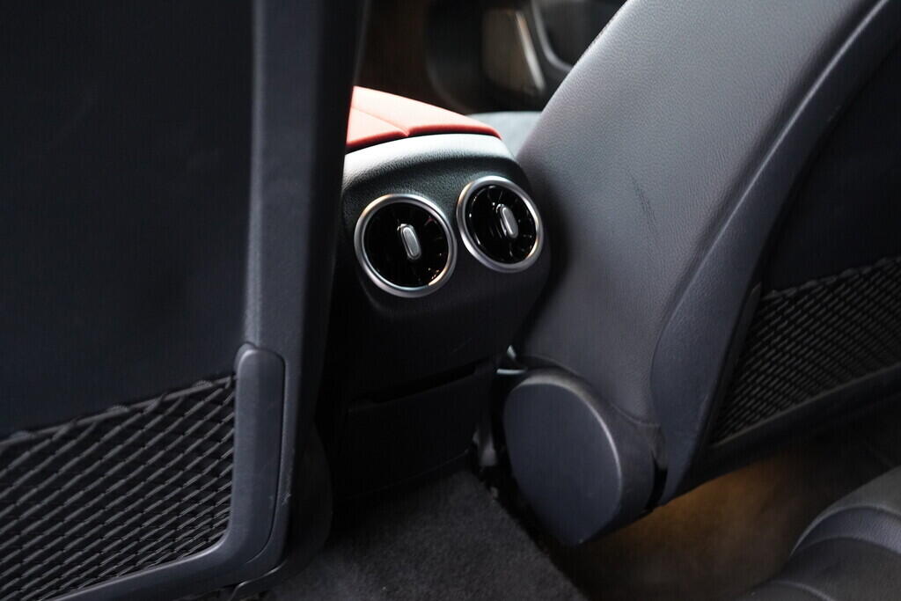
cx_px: 450
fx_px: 901
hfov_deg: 53.1
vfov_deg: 36.9
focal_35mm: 36
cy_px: 300
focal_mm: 24
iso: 2000
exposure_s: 1/40
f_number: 2.8
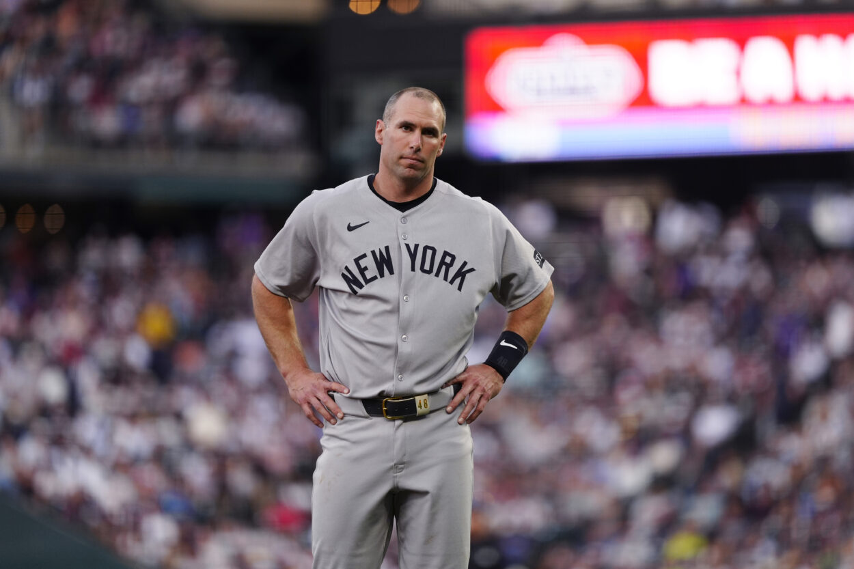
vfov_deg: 4.6
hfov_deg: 6.9
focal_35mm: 300
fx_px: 7115
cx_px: 427
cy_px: 284
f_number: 2.8
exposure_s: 1/2000
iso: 1000
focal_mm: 300
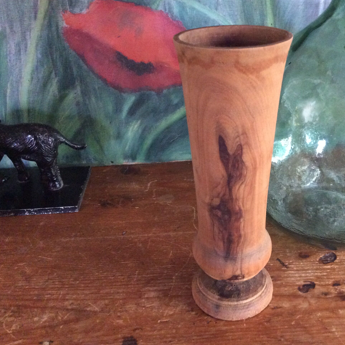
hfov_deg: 43.4
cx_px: 221
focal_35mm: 38
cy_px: 172
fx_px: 428
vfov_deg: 43.9
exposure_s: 1/17
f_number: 2.4
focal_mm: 3.3
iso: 400
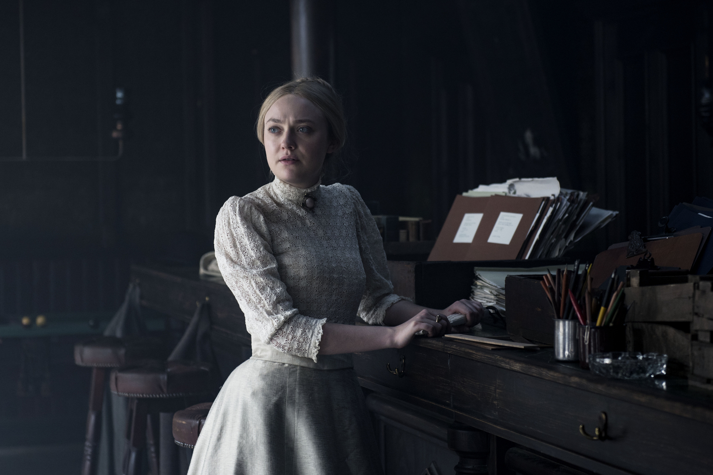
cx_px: 356
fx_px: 1387
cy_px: 238
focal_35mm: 70
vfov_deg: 19.5
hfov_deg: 28.8
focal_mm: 70
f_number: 3.2
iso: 500
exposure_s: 1/160
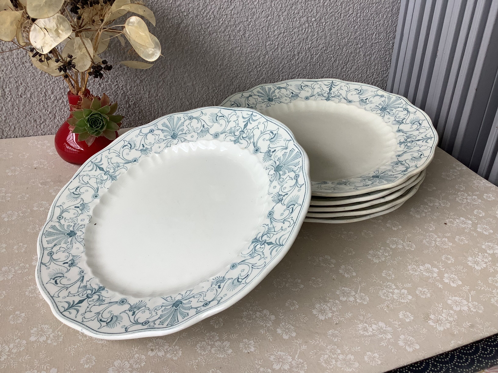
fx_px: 446
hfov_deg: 58.4
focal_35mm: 31
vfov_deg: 45.4
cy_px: 186
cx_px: 249
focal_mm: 3.3
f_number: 2.4
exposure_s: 1/120
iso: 32
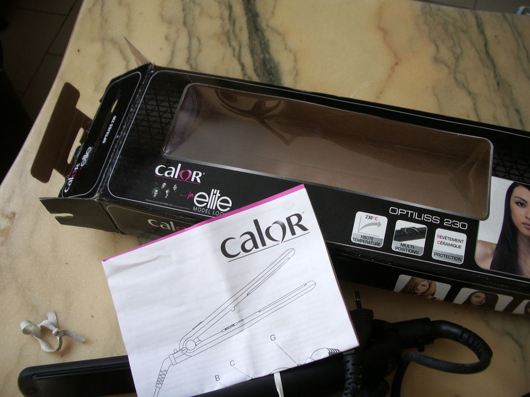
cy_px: 198
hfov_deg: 52.6
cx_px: 265
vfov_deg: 40.7
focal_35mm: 35
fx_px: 536
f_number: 2.6
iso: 100
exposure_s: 1/100
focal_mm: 5.8
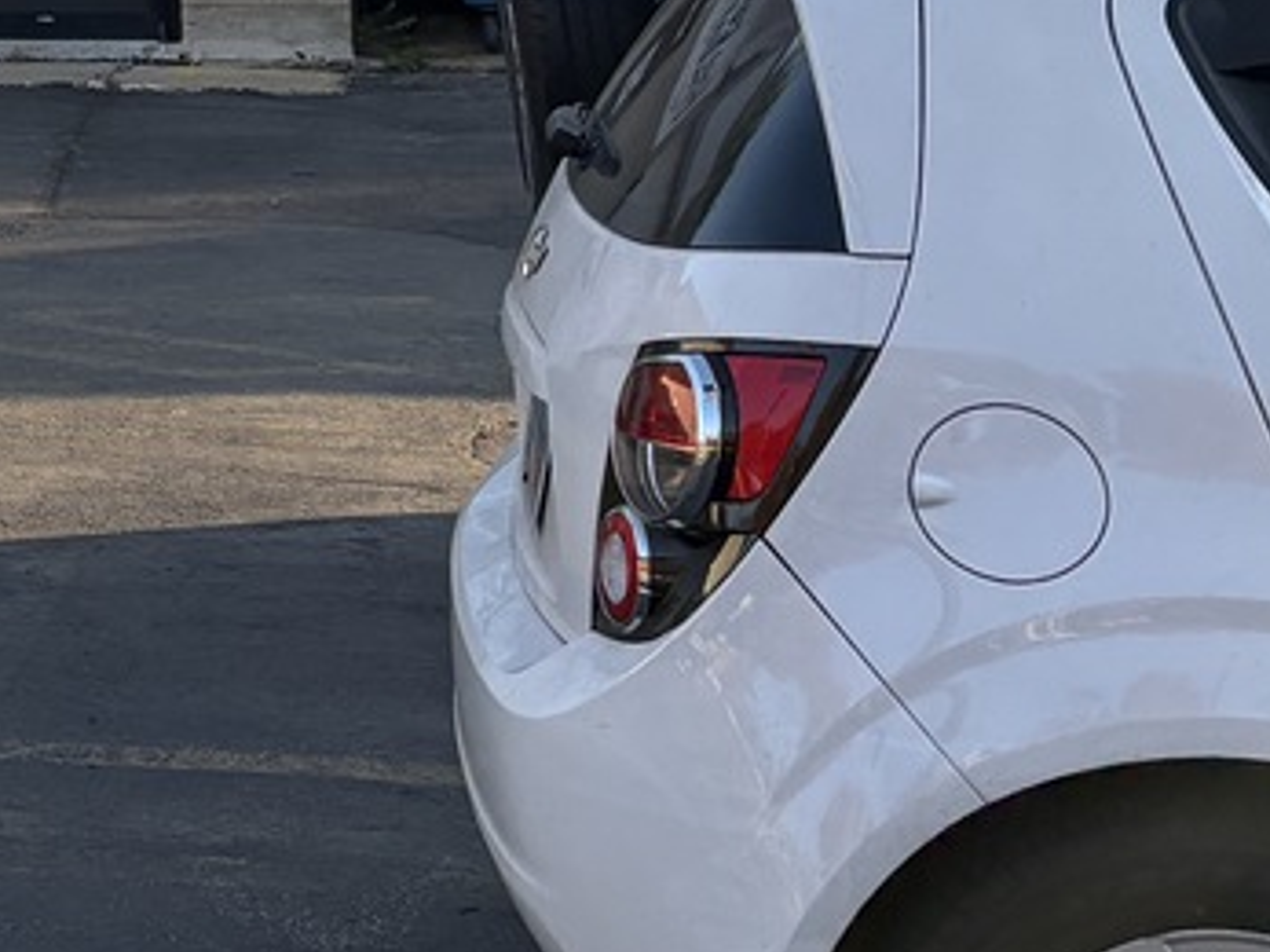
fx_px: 3961
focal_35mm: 108
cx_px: -1087
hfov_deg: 15.4
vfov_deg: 13.0
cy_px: -447
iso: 50
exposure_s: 1/1364
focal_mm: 5.96
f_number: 1.6
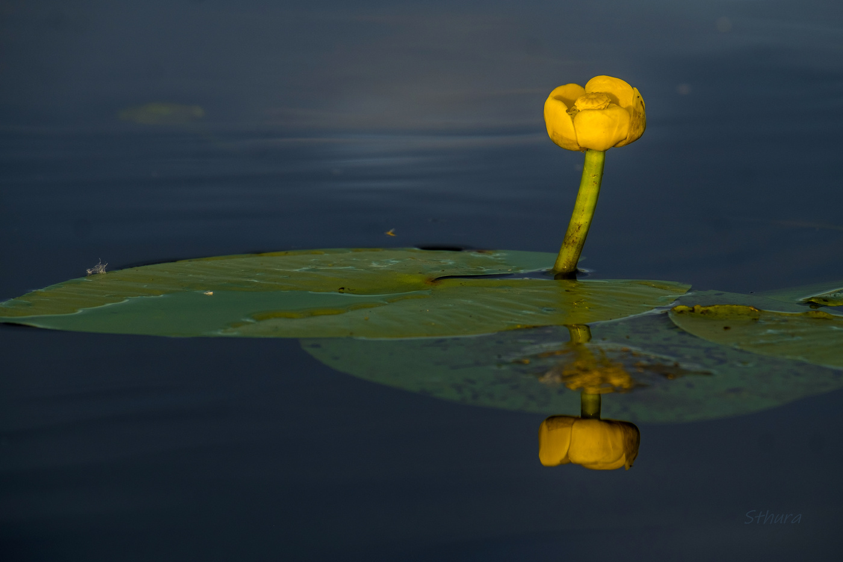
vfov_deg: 4.6
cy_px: 281
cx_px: 422
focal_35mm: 300
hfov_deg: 6.9
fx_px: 7024
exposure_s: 1/250
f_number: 8
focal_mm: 200
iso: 200
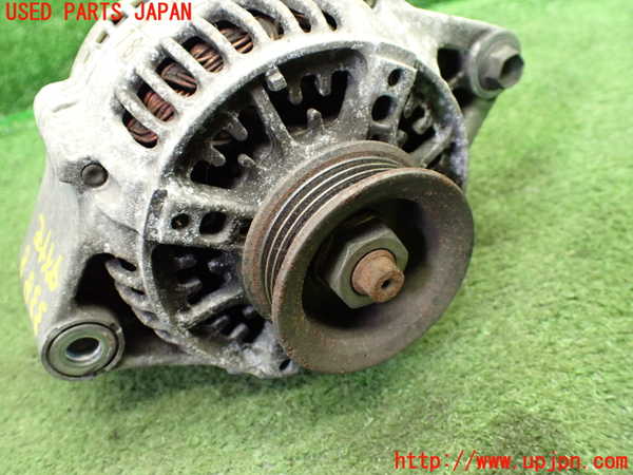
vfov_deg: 46.8
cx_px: 316
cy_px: 238
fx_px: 549
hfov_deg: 60.0
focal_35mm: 30
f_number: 2.3
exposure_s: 1/60
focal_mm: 5.4
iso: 800
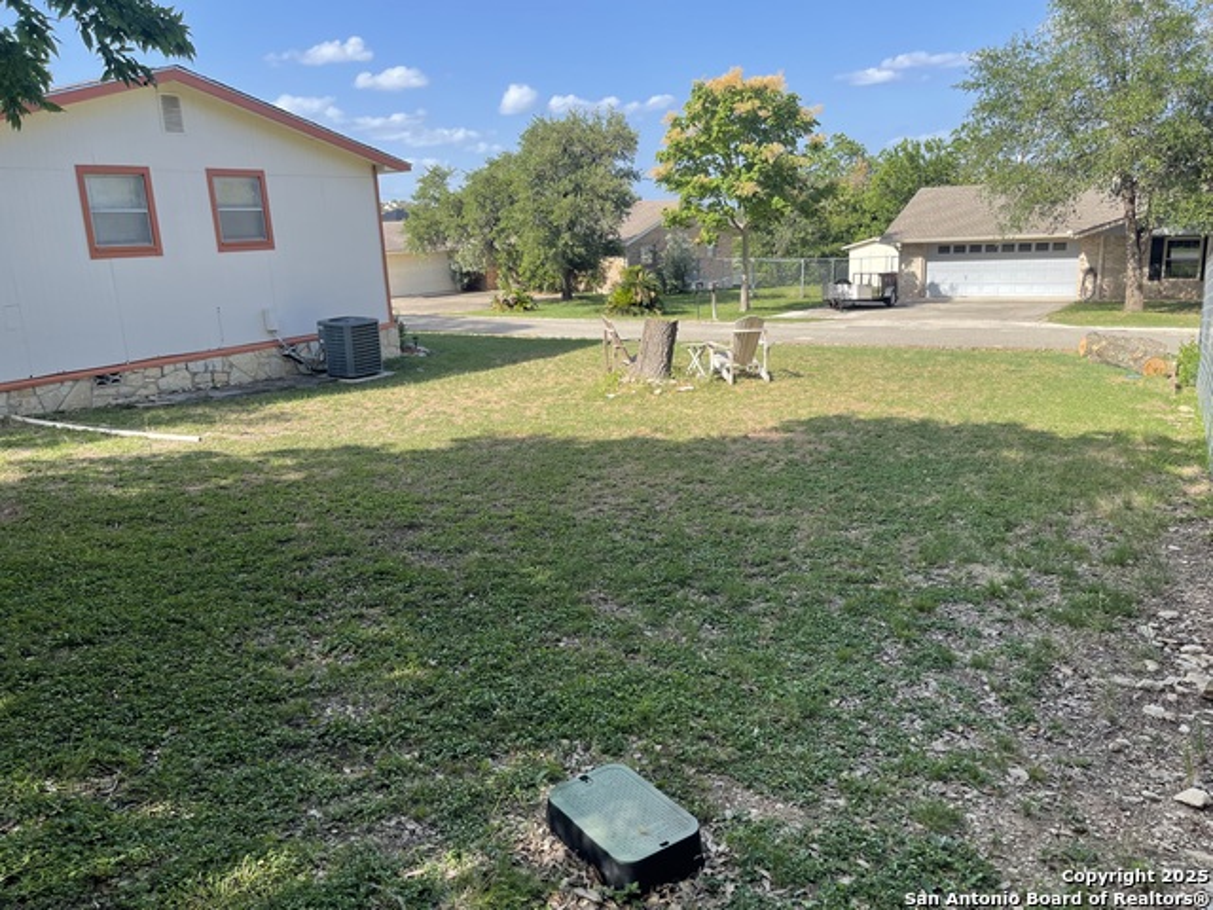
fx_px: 876
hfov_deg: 69.4
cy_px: 455
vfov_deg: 54.9
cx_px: 606
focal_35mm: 25
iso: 32
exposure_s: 1/1175
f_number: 1.6
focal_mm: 5.1
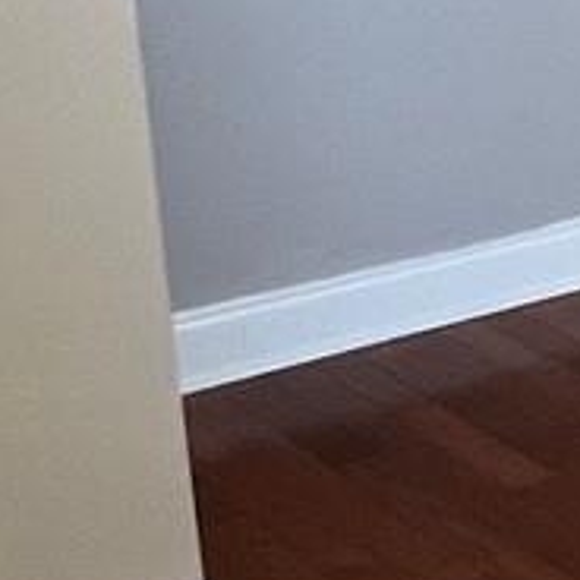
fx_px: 1896
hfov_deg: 13.0
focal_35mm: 100
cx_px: 1406
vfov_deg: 16.9
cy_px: -54
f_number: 1.8
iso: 200
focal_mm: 1.57
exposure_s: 1/60
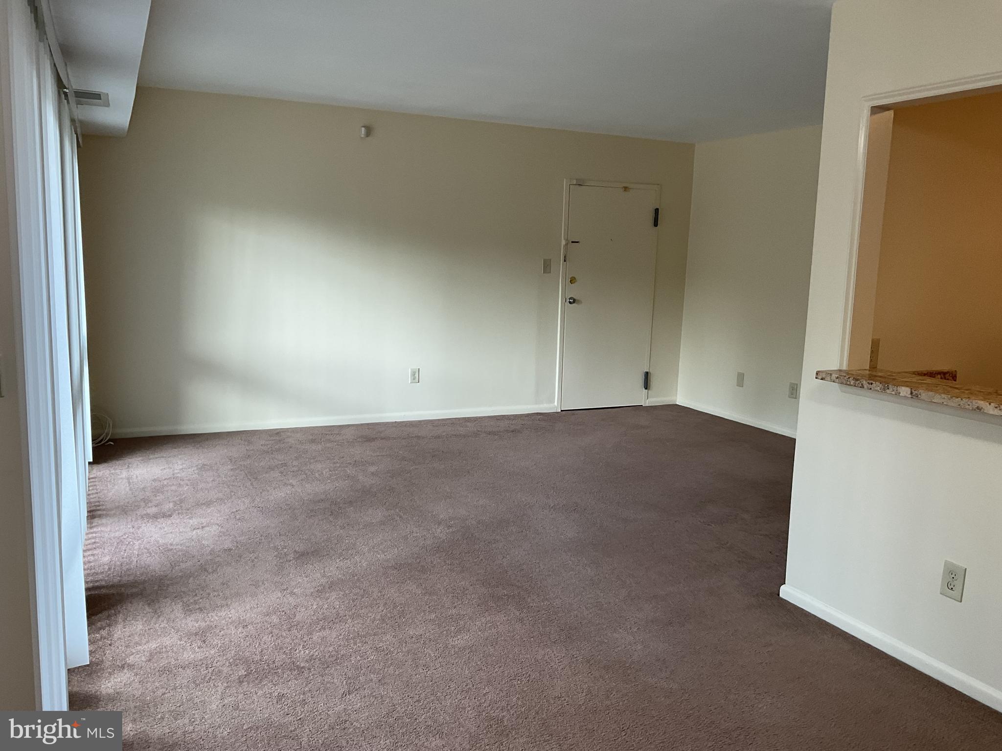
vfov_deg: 48.2
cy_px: 376
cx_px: 501
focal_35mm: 29
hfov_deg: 61.7
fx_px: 839
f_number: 1.8
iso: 50
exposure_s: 1/60
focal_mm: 3
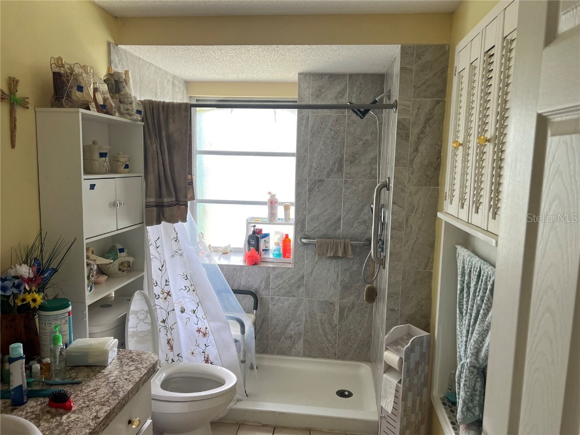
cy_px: 218
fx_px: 436
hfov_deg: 67.3
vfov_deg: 53.1
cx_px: 290
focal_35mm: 26
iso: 80
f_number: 1.5
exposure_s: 1/121
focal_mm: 5.7
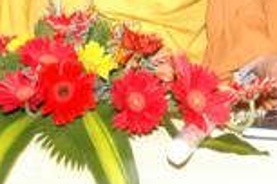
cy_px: -172
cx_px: 273
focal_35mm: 151
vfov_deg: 8.6
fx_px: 1162
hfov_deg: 13.4
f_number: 7.1
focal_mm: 24
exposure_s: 1/60
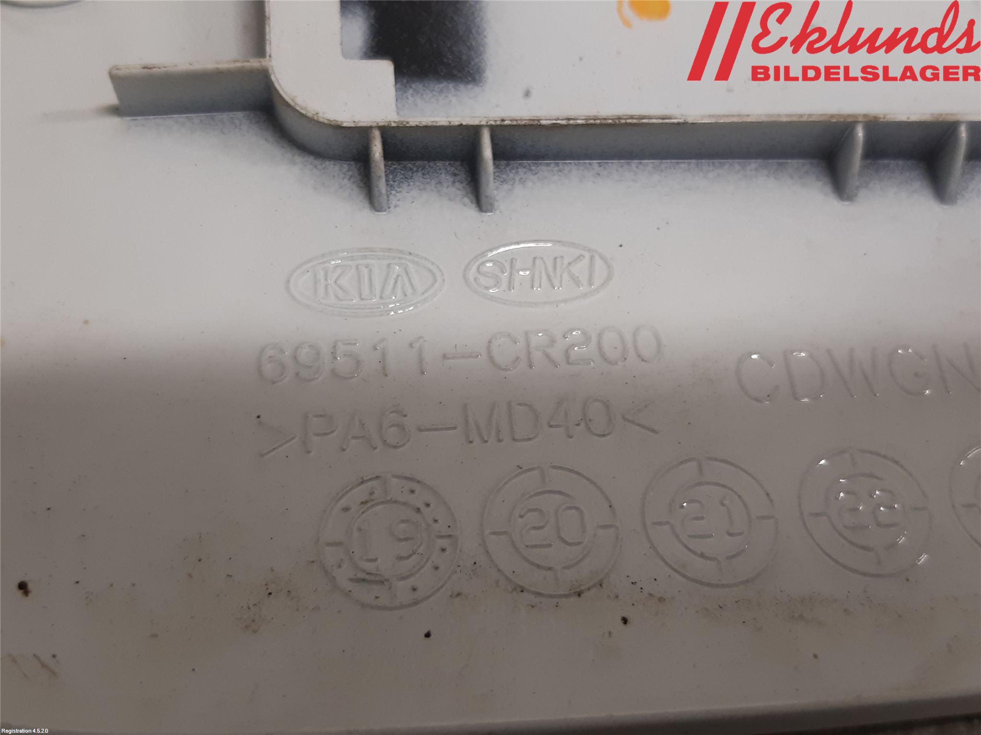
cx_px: 490
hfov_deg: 67.3
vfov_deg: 53.1
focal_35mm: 26
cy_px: 368
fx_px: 737
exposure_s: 1/50
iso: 100
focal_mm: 3.93
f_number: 1.7
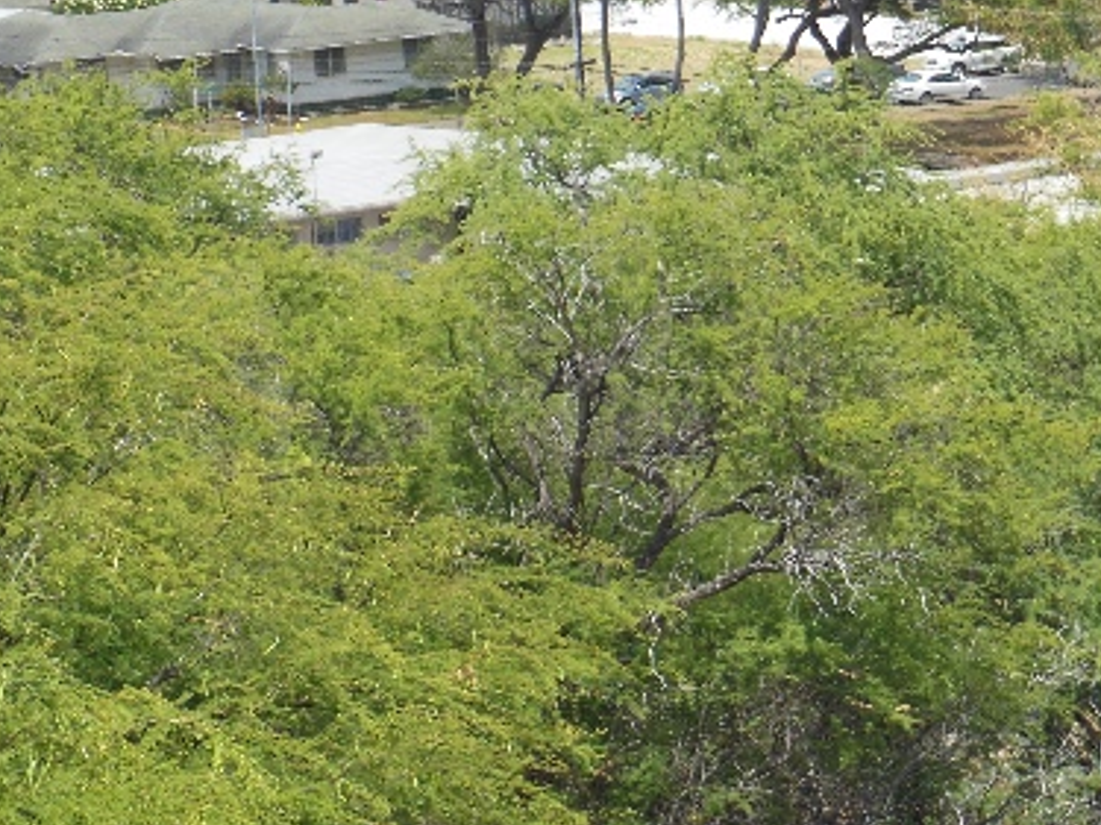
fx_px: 10365
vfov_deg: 4.6
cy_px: 129
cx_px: 323
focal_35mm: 326
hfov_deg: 6.1
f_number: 5.9
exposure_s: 1/320
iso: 125
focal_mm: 34
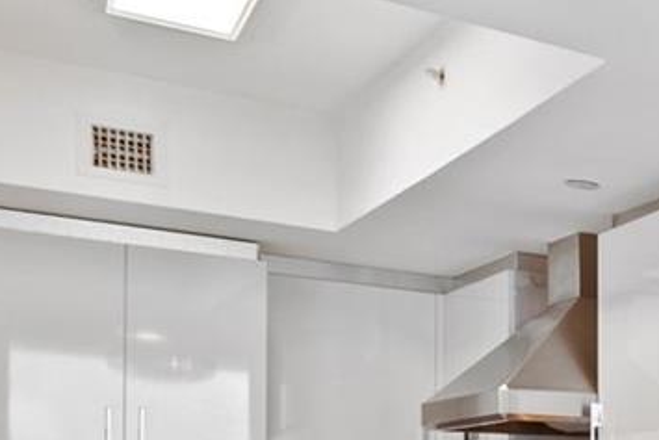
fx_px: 1154
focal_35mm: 63
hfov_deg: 17.6
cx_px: 1415
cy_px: 539
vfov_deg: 20.1
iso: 200
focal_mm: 14
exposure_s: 1/4
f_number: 8
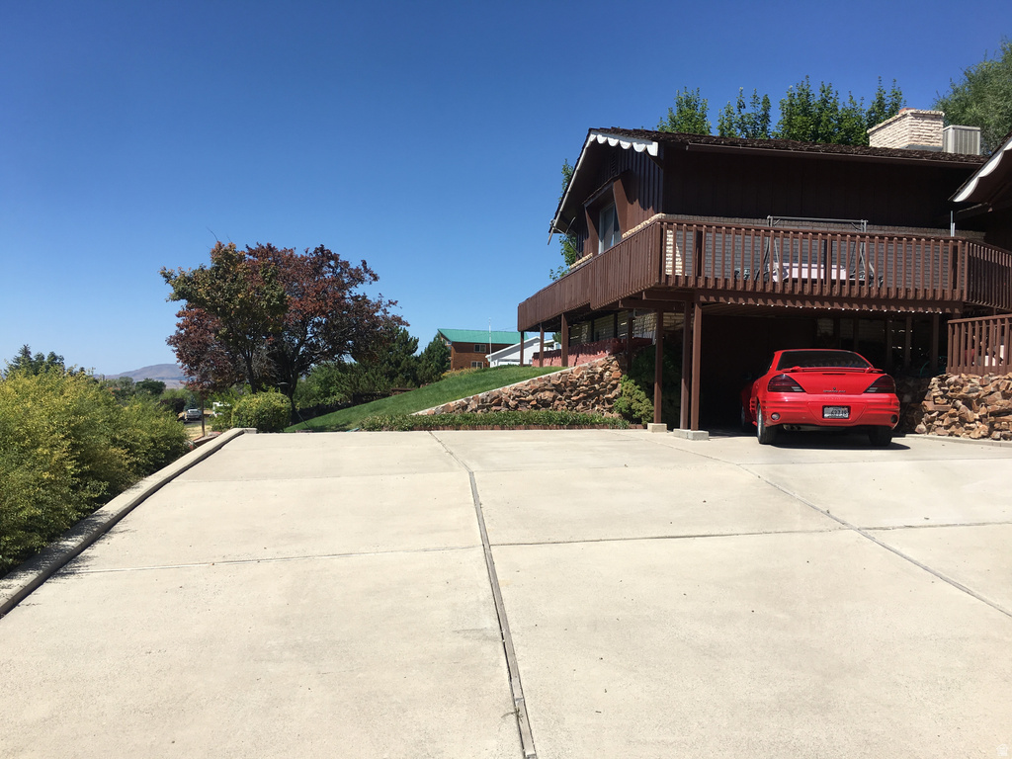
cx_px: 506
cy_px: 380
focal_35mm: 29
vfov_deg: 48.2
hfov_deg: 61.7
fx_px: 848
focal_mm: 4.15
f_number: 2.2
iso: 25
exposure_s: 1/1832
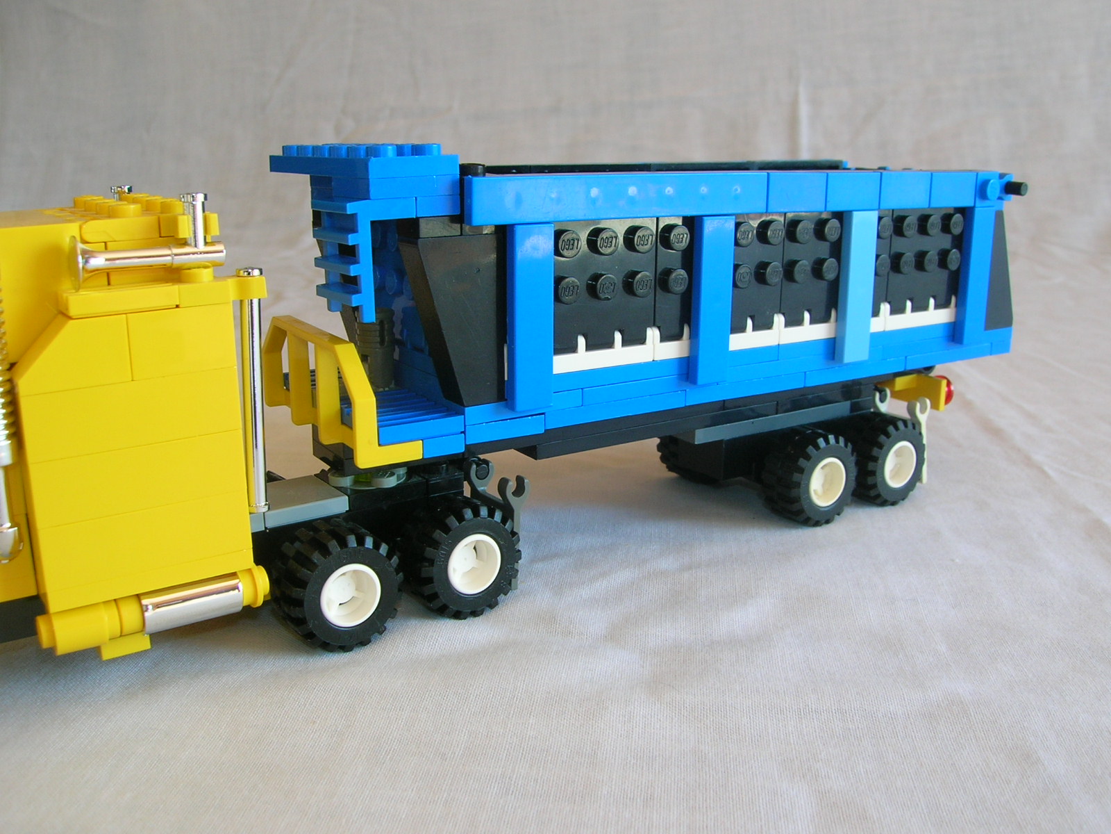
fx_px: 1091
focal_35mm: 34
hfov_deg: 54.0
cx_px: 556
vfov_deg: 41.8
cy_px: 417
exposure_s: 1/19.4
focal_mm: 5.7
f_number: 4.9
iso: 50
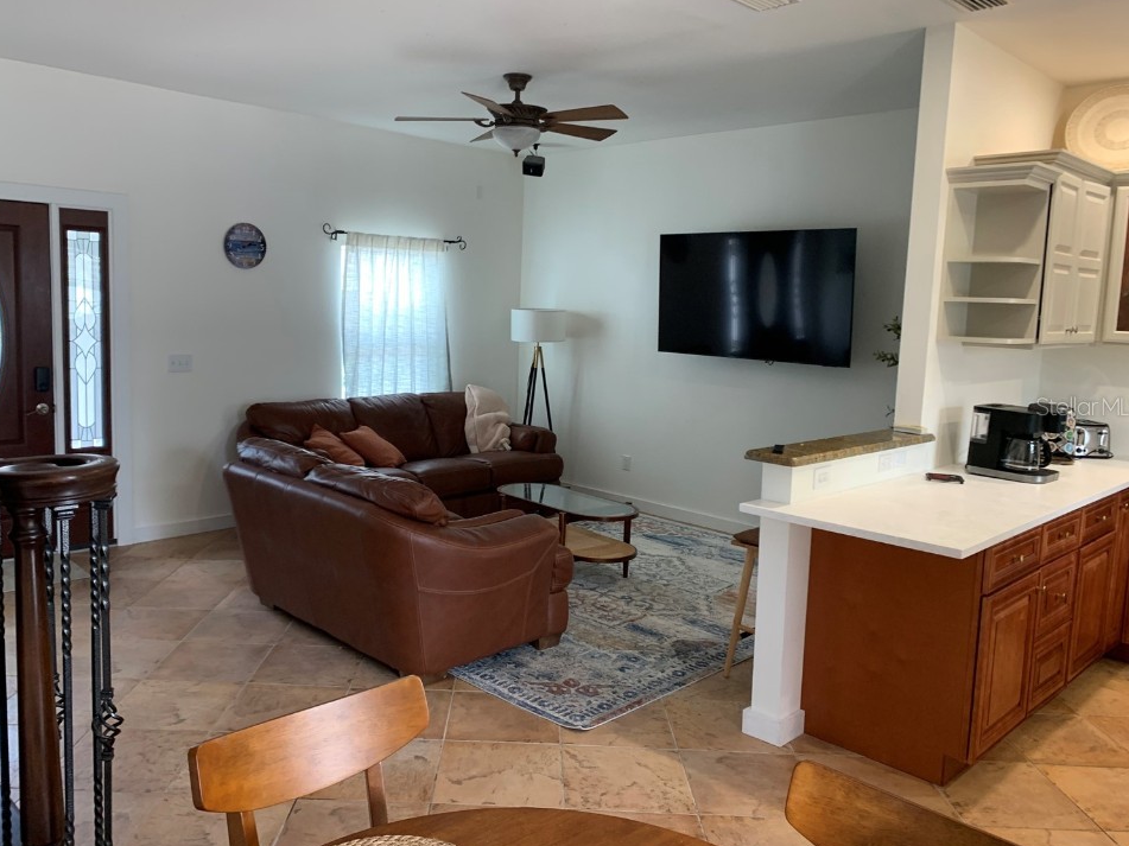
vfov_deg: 49.7
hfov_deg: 63.4
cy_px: 406
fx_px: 913
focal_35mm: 28
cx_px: 540
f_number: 1.8
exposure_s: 1/60
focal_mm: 4.25
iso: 80
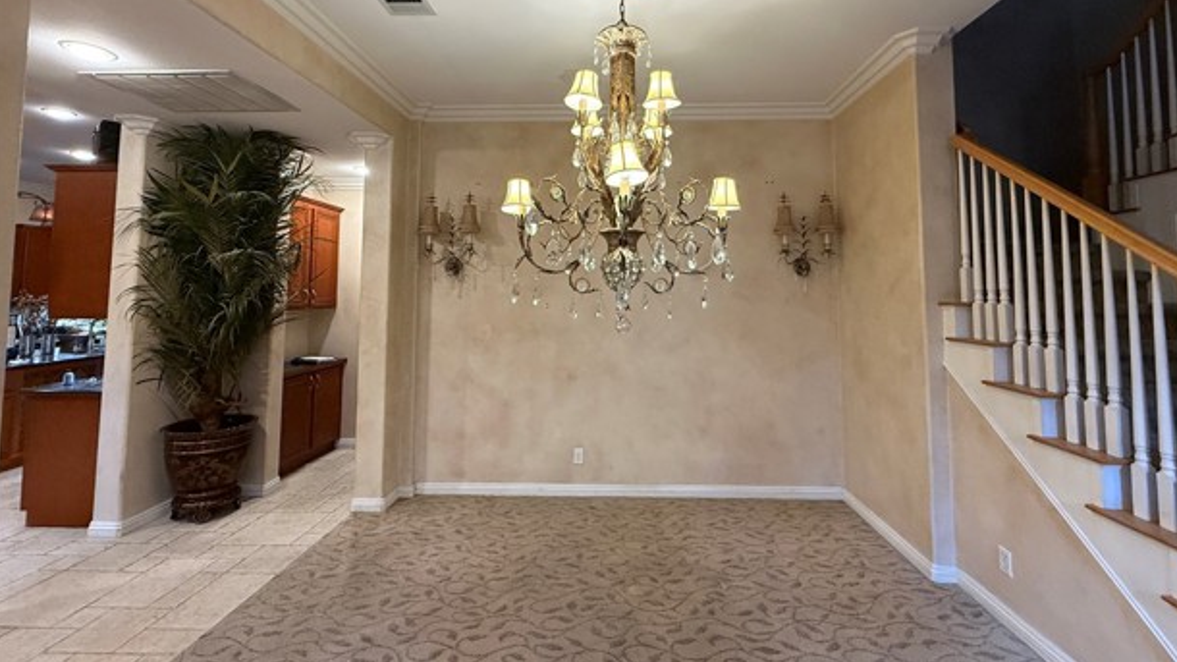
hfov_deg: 99.3
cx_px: 610
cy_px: 262
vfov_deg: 66.4
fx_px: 499
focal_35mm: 16
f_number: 2.2
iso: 400
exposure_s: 1/60
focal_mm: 2.22
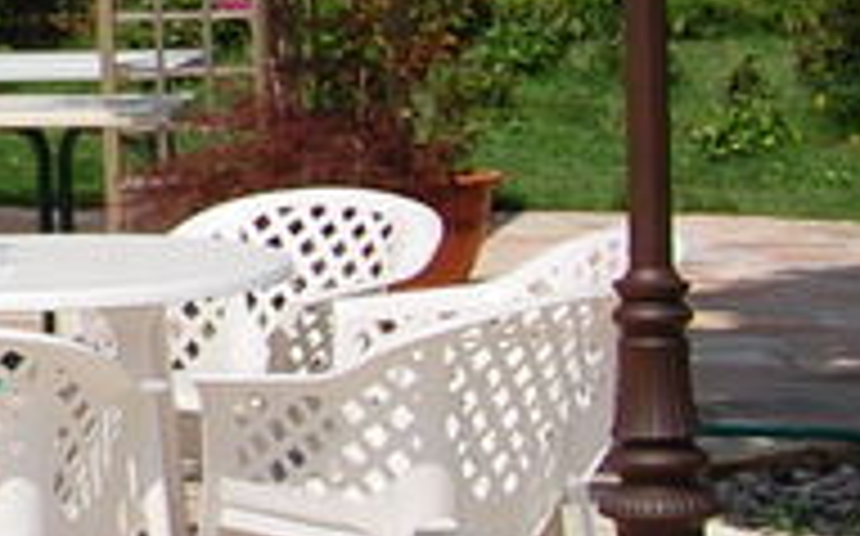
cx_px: -1430
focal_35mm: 215
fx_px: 5035
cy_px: -234
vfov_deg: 6.0
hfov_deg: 8.6
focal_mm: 20
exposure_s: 1/320
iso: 100
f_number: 9
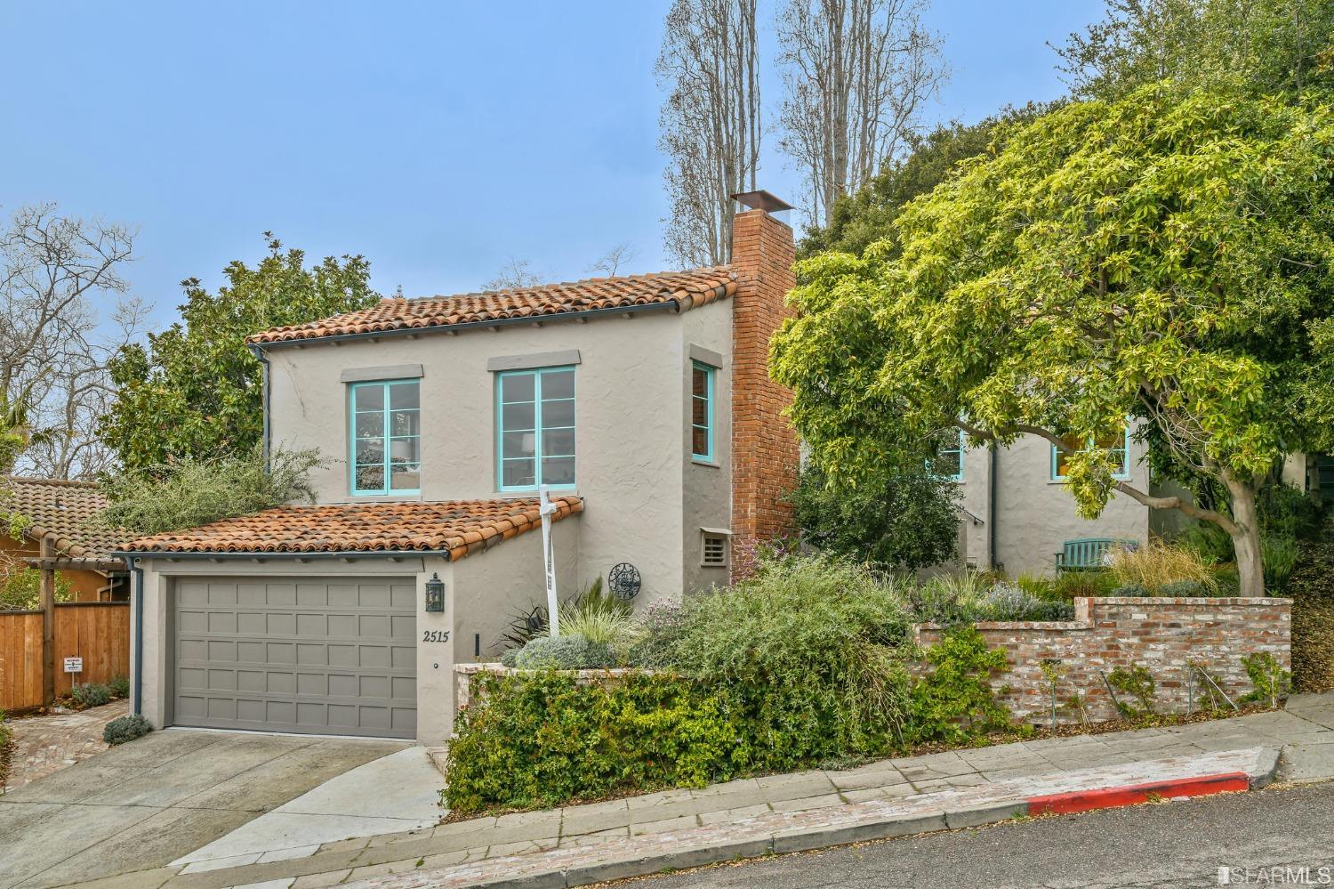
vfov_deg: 37.8
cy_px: 444
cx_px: 667
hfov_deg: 54.5
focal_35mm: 35
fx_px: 1296
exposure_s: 1/60
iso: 500
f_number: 16
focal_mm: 35
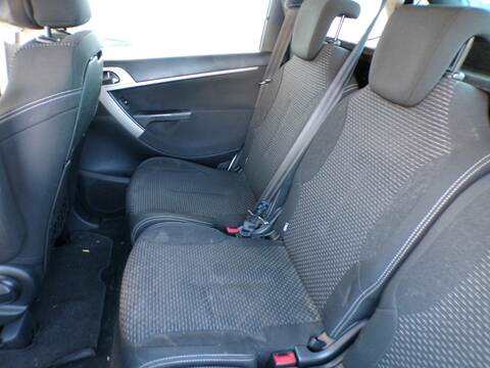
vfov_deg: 56.8
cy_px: 184
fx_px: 340
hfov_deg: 71.6
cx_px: 245
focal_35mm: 24
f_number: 3
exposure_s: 1/17
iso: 410
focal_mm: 4.3
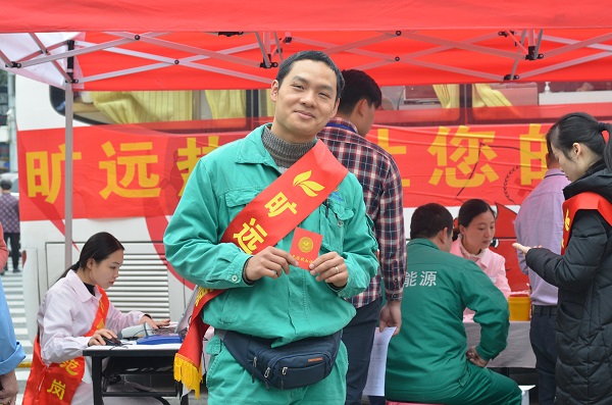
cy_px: 202
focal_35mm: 75
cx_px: 306
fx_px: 1272
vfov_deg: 18.1
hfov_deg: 27.1
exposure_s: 1/100
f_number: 5
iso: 400
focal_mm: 50
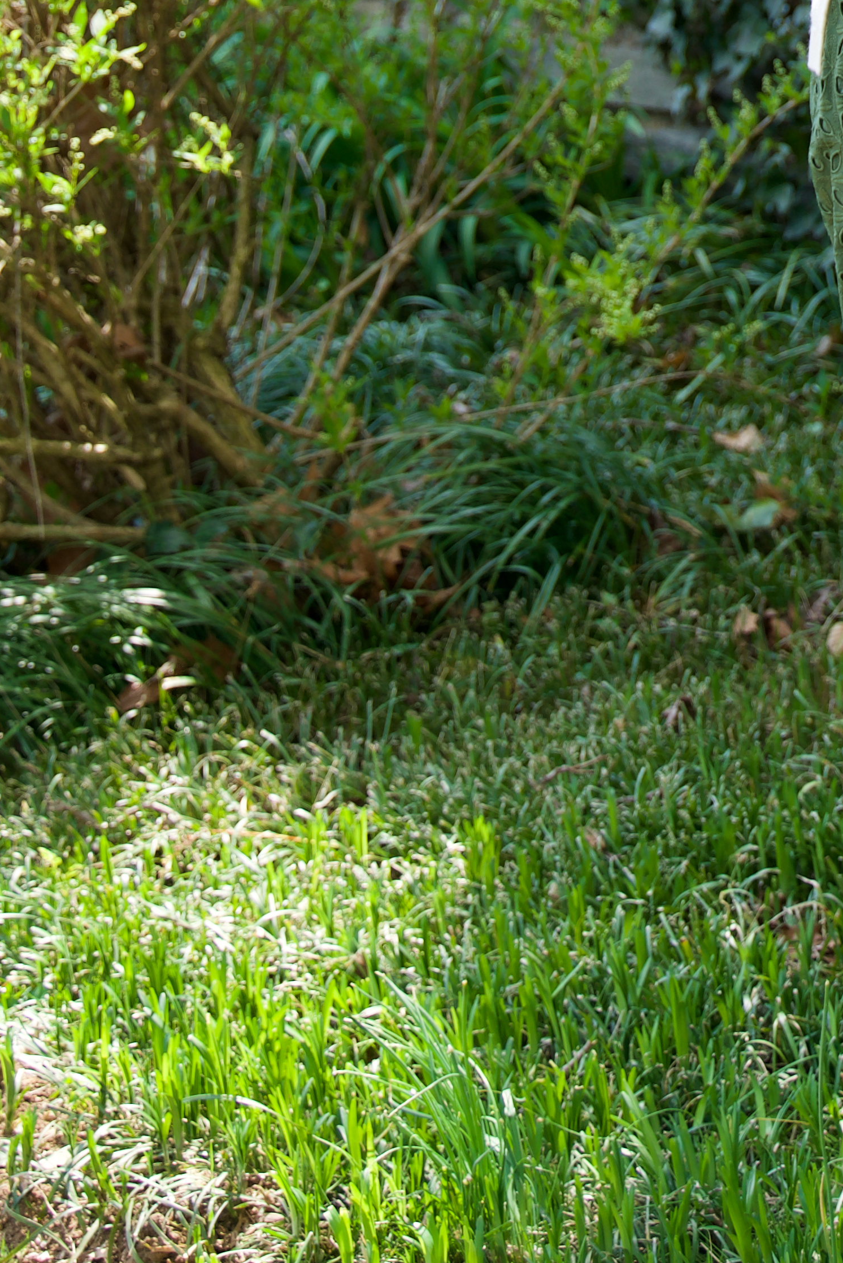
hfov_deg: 10.4
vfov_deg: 14.6
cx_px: 1152
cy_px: -764
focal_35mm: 128
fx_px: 4494
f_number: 3.2
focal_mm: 36
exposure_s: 1/320
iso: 100
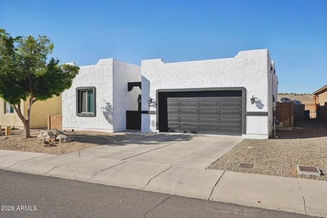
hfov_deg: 67.4
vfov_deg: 47.9
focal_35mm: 27
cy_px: 109
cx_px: 164
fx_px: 245
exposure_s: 1/1600
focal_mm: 27
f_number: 8
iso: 400
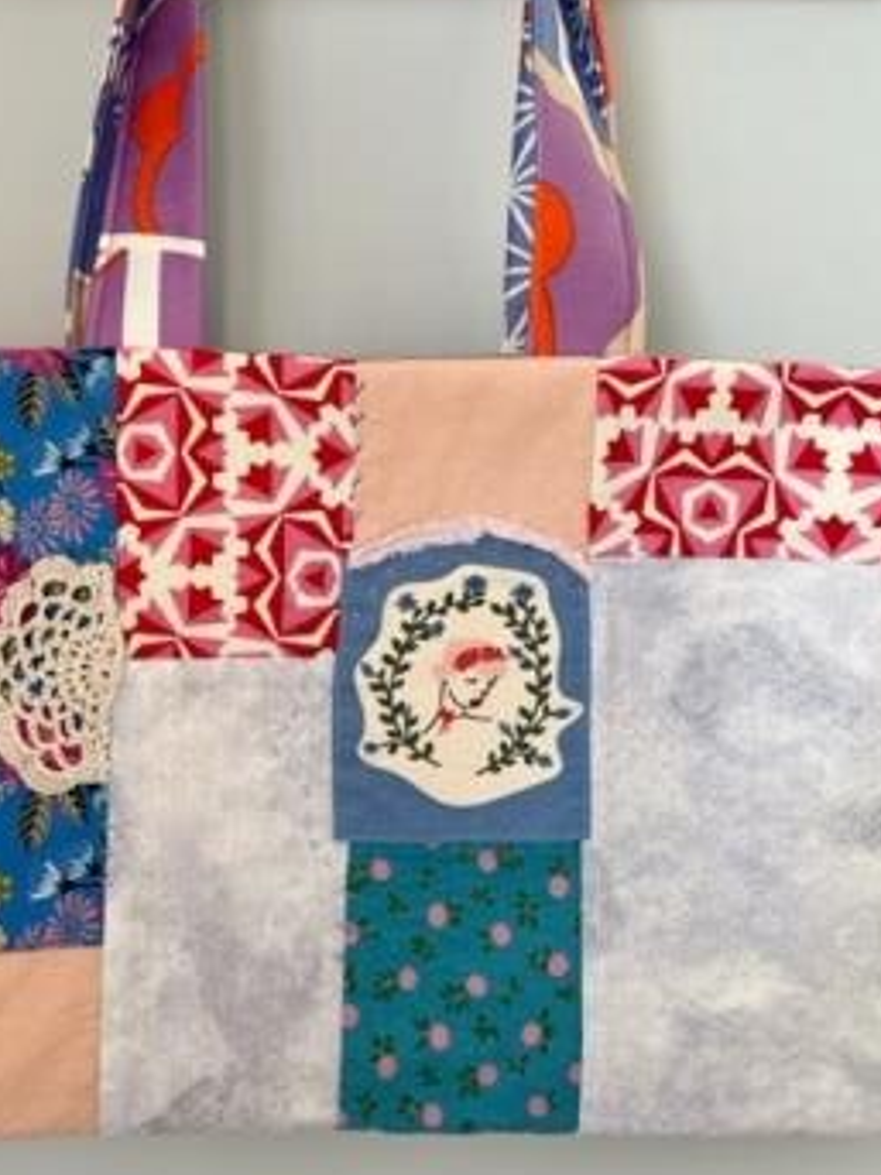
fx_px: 1154
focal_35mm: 34
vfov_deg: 53.5
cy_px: 456
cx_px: 333
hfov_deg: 41.5
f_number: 1.6
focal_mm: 5.1
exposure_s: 1/60
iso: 80
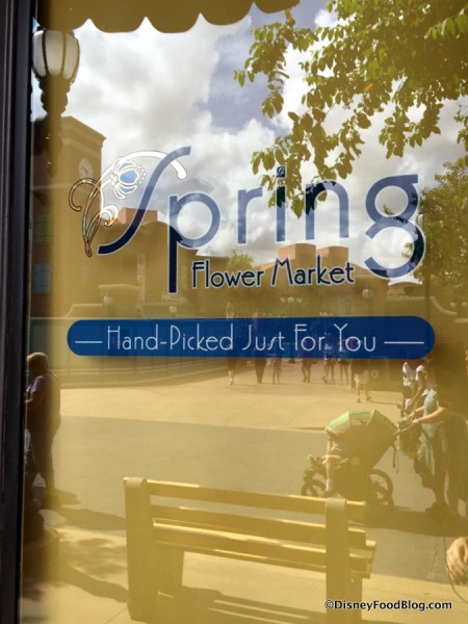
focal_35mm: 29
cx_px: 234
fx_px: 523
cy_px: 312
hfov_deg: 48.2
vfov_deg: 61.7
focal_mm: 4.15
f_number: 2.2
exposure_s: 1/447
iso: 25
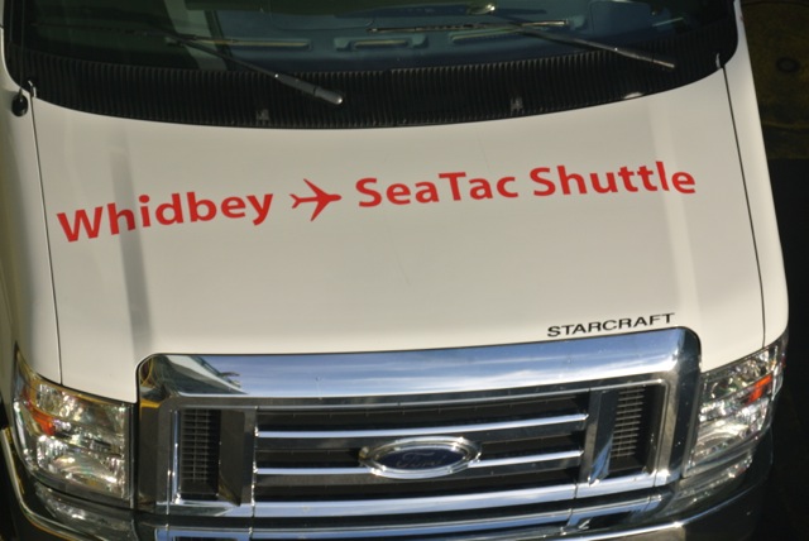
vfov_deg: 9.3
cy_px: 270
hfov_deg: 13.9
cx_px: 404
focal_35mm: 148
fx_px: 3329
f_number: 4.2
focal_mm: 55.1
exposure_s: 1/250
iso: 100
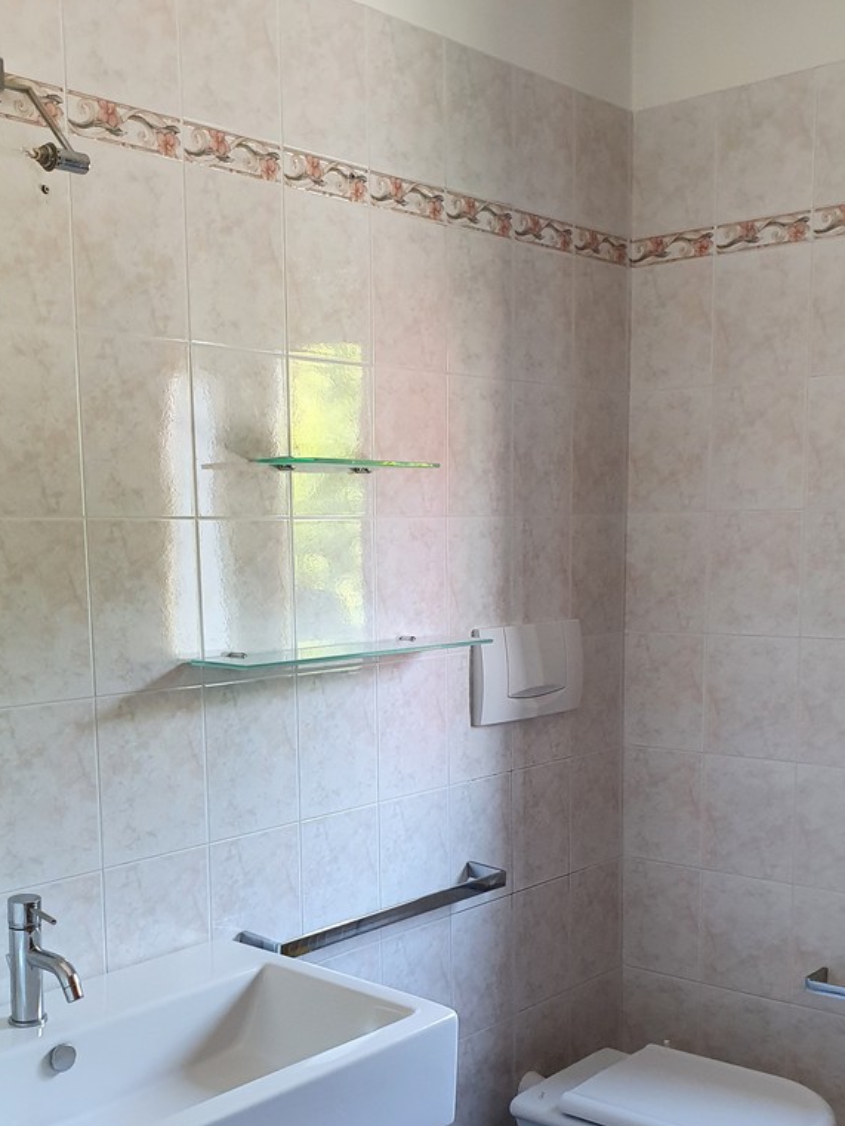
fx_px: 1334
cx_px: 351
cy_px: 731
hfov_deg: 35.1
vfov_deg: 45.2
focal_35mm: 41
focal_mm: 4.32
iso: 250
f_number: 2.4
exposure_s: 1/50
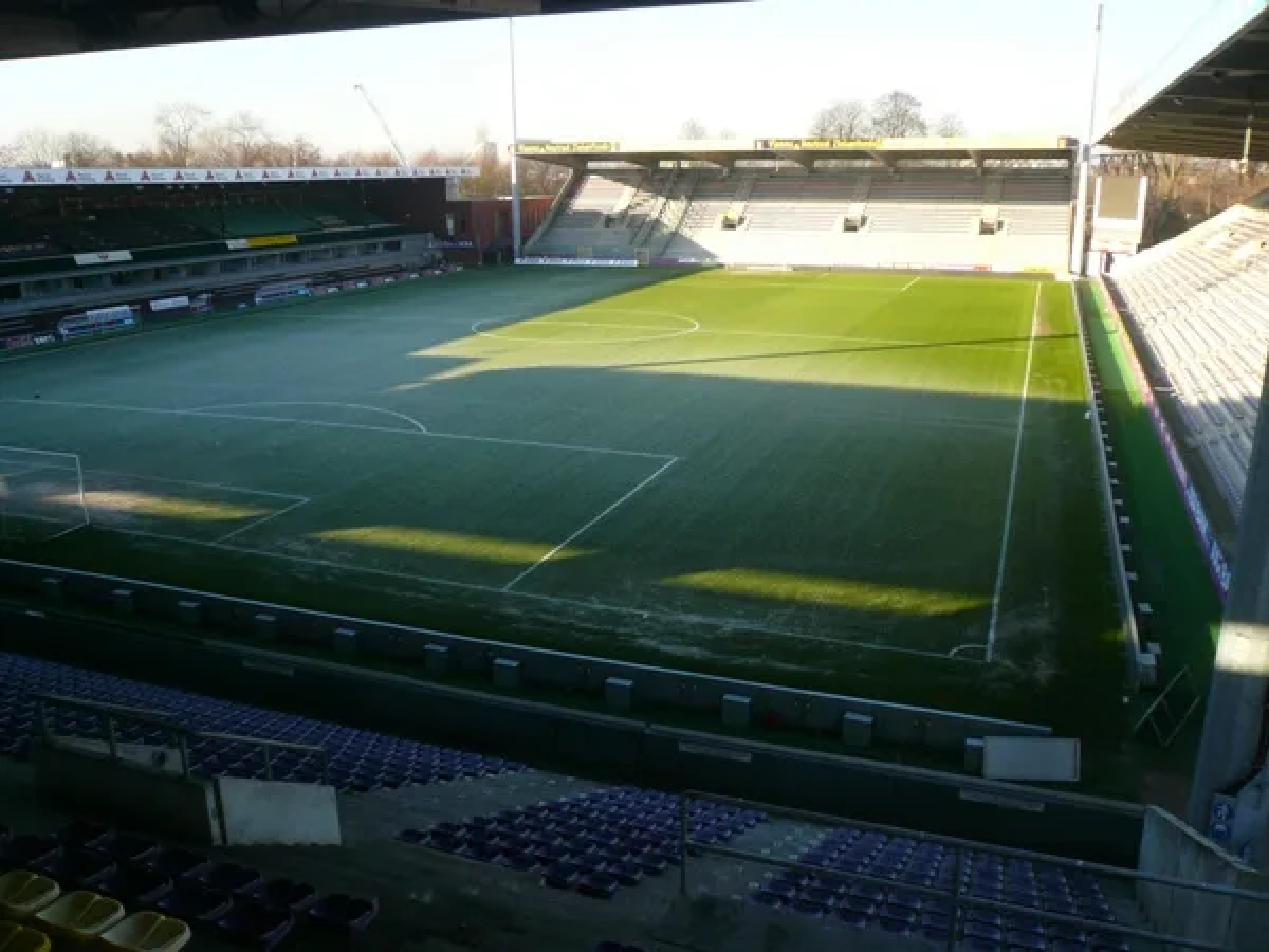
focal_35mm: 28
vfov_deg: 49.7
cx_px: 634
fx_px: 1026
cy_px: 476
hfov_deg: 63.4
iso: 100
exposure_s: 1/400
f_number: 2.8
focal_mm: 4.6
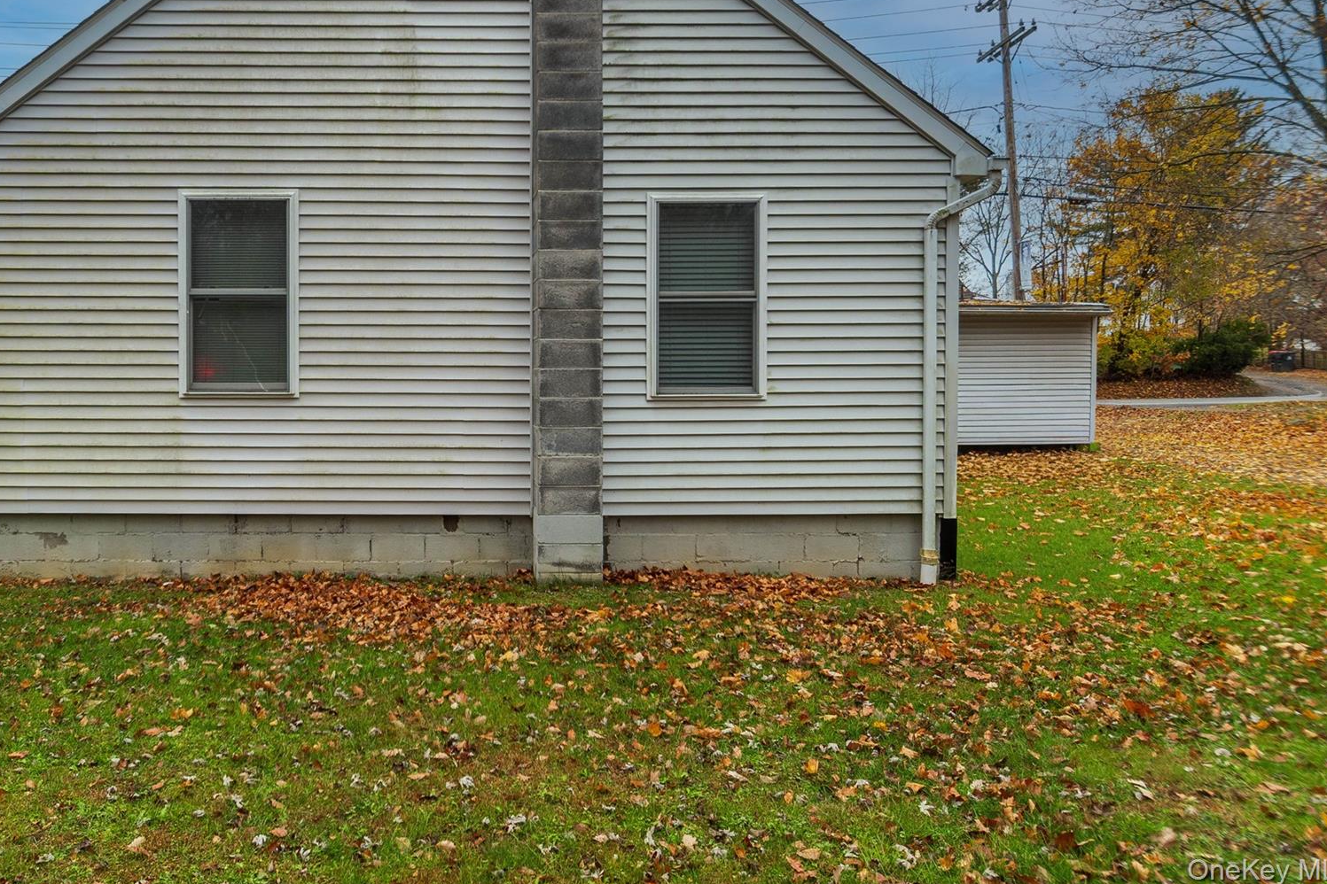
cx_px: 460
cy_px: 287
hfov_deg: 67.8
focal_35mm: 26
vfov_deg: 48.6
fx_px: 958
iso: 100
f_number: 4.5
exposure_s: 1/80
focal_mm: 13
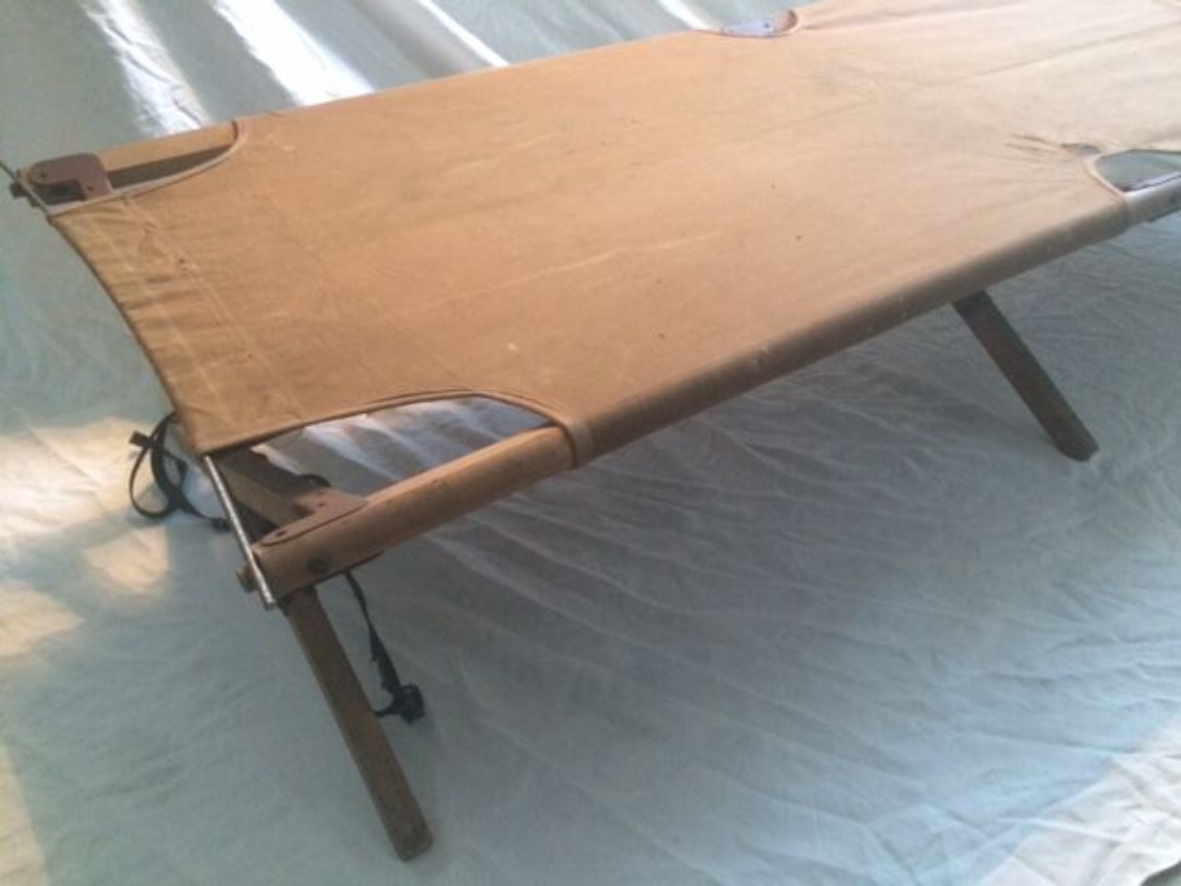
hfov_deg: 61.7
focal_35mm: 29
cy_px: 443
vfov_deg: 48.2
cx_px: 590
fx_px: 989
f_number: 2.2
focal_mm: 4.15
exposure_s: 1/17
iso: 250
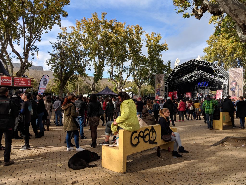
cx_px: 123
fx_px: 192
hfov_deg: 65.3
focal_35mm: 27
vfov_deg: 51.4
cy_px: 92
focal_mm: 4.44
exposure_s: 1/1949
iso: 50
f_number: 1.8
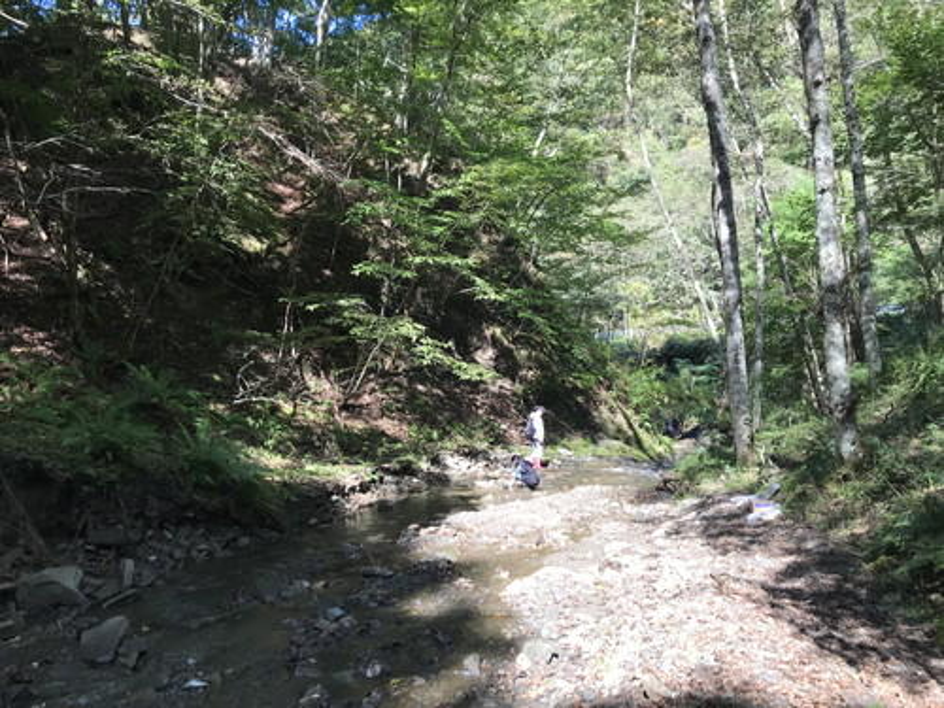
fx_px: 764
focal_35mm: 28
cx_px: 472
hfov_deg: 63.4
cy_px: 354
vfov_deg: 49.7
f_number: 1.8
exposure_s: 1/245
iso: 20
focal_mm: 3.99
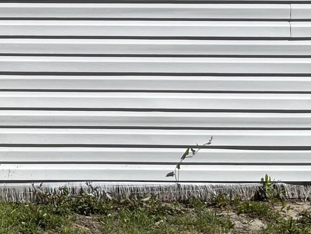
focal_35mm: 98
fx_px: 880
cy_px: -53
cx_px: -210
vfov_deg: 14.6
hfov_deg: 17.2
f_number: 1.6
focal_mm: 5.1
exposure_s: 1/9901
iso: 50
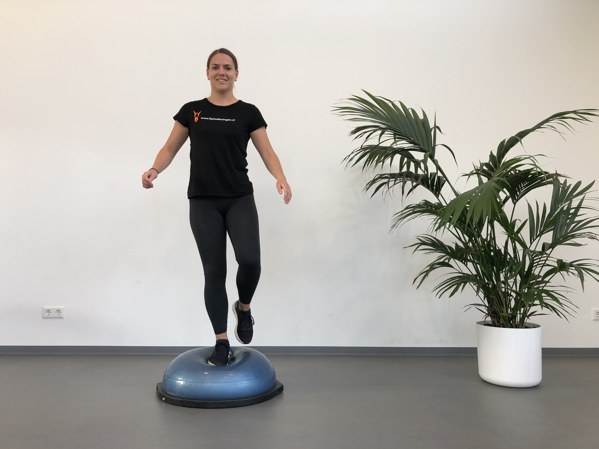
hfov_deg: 63.4
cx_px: 300
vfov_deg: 49.7
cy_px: 224
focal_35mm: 28
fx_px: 485
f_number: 1.8
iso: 40
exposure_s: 1/100
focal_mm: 4
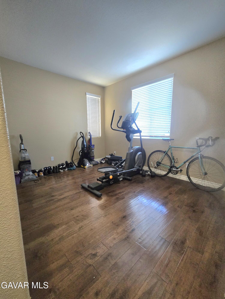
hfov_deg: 89.9
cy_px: 150
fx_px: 113
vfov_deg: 106.2
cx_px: 112
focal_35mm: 13
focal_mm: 2.2
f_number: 2.2
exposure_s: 1/60.2
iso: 640
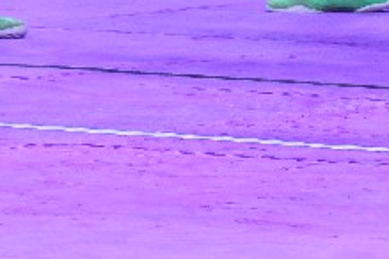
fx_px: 8287
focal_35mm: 767
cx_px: 734
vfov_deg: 1.8
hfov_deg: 2.7
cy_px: -326
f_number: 5.6
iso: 2000
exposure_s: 1/1600
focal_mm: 112
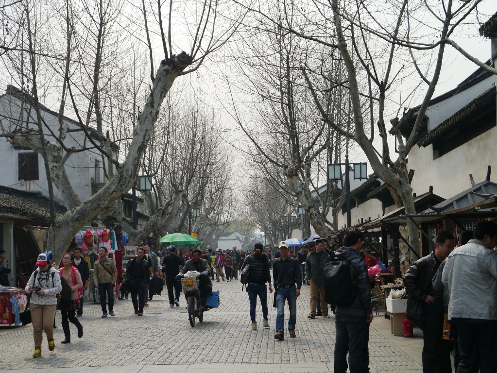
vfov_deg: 23.7
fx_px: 890
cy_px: 186
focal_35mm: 62
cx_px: 248
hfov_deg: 31.2
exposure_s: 1/250
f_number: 7.1
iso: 160
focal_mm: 31
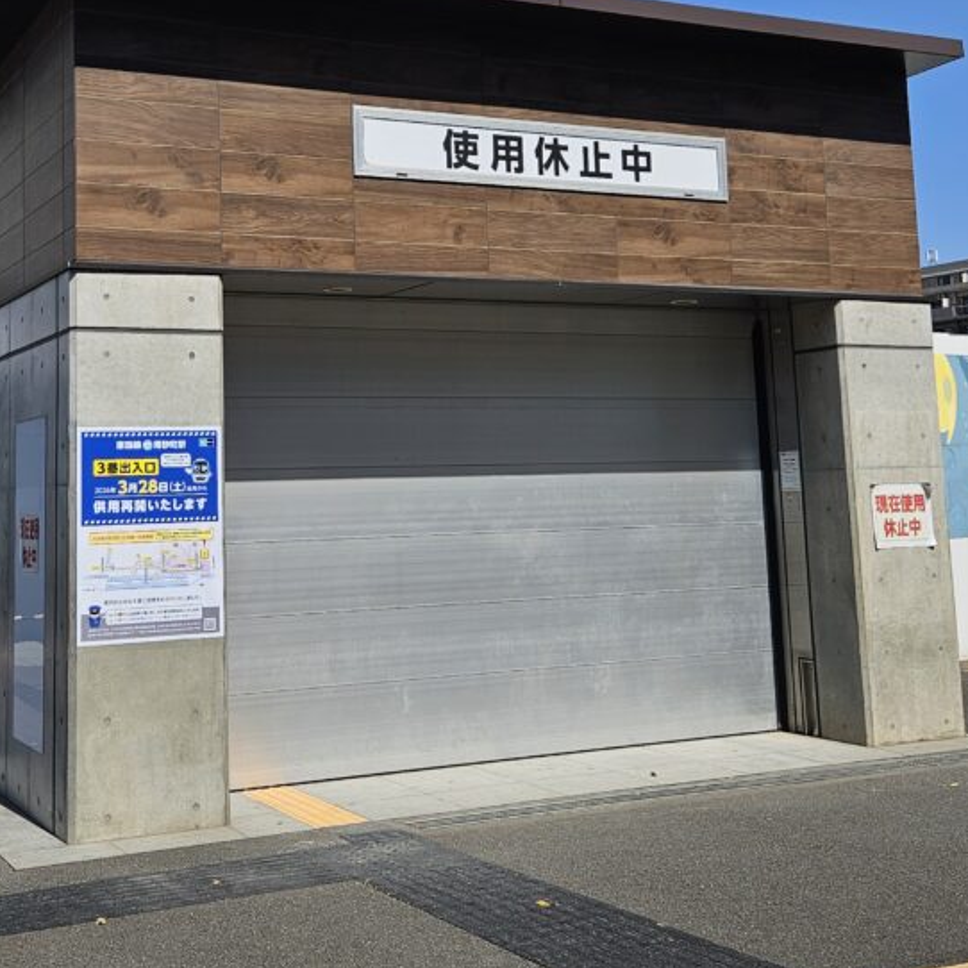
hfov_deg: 35.1
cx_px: 338
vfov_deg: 34.9
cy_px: 296
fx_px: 1519
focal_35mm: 48
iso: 25
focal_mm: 5.4
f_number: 1.8
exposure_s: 1/2882
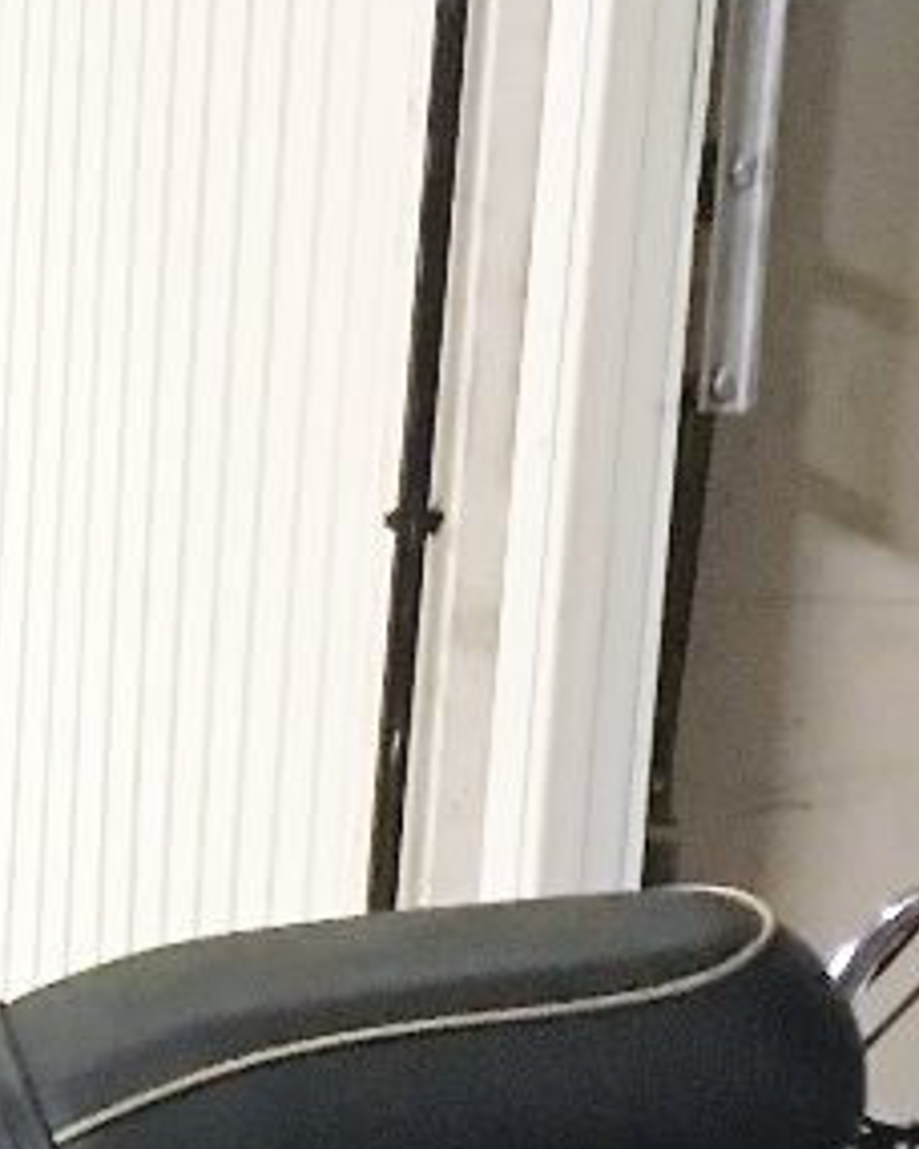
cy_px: 1425
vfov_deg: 14.6
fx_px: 4318
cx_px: -822
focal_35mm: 127
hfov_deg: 11.2
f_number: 2.2
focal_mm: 4.15
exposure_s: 1/17
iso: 400
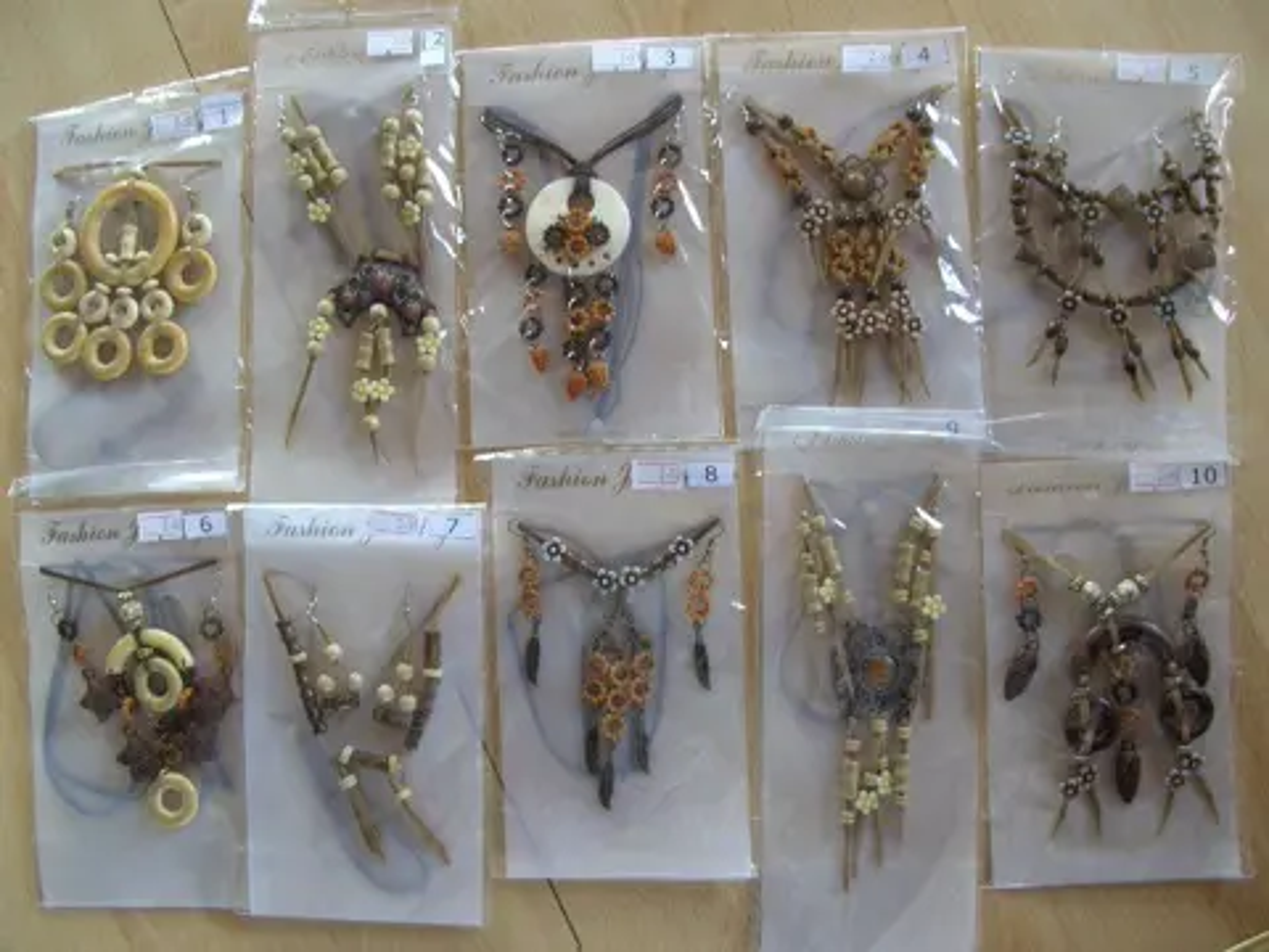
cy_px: 476
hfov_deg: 50.1
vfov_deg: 38.7
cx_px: 634
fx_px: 1356
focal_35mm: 37
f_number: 2.8
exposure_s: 1/11
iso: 100
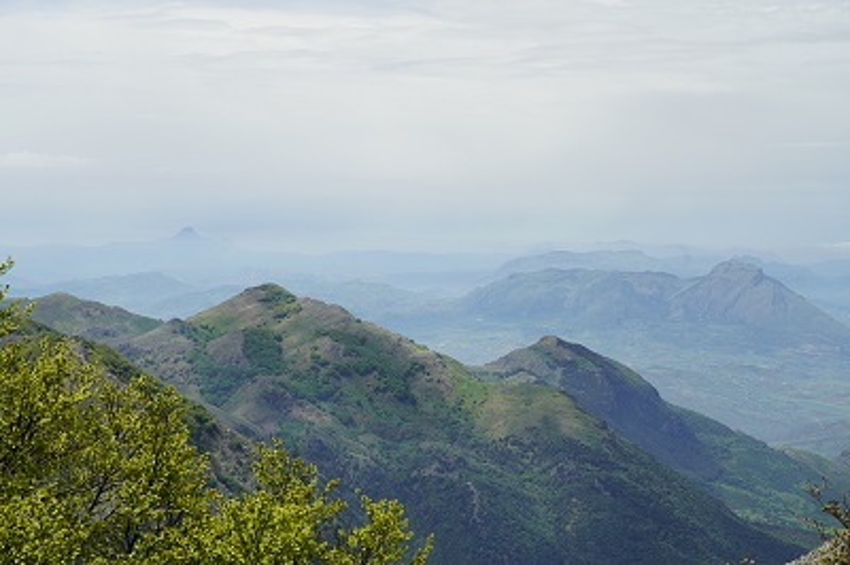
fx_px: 1699
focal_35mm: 72
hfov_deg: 28.1
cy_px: 282
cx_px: 425
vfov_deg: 18.9
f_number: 8
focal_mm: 72
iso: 100
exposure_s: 1/160
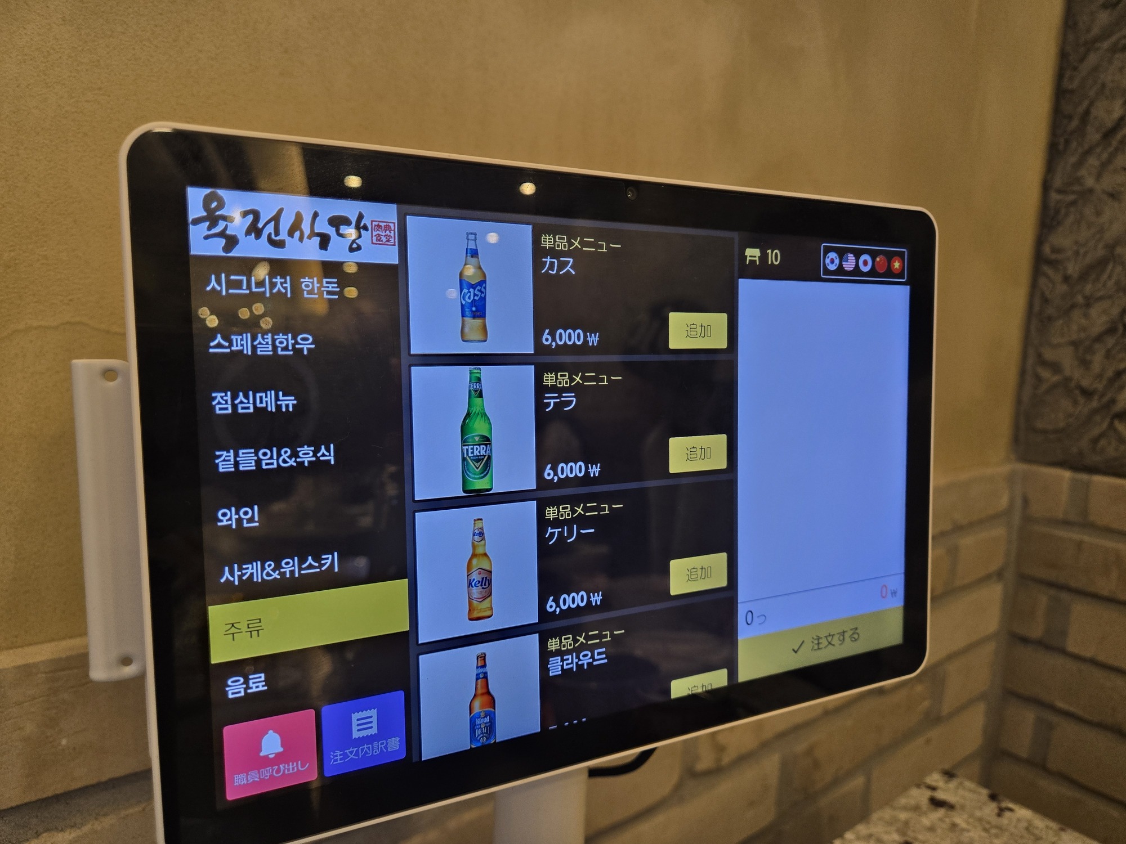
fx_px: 748
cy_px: 422
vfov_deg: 58.9
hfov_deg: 73.9
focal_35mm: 23
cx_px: 563
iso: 100
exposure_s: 1/120
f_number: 1.8
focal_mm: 5.4
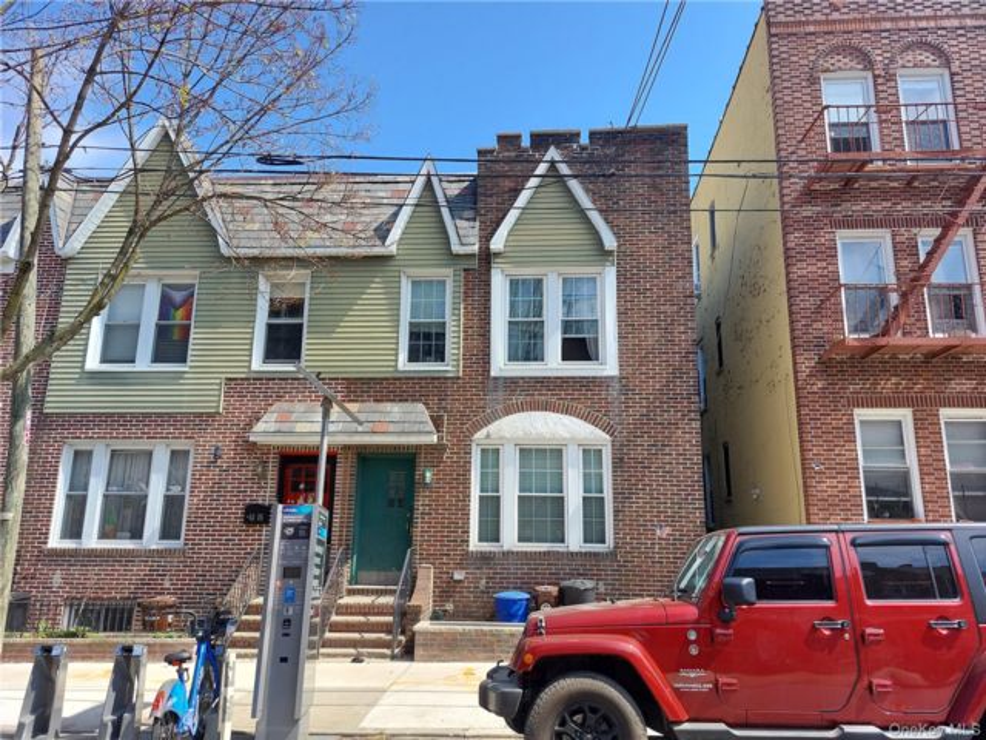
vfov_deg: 56.8
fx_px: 684
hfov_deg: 71.6
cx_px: 493
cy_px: 370
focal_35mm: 24
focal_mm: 5.23
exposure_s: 1/549
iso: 25
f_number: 1.8
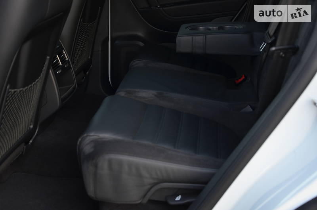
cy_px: 105
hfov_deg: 35.1
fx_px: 501
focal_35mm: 57
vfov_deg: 23.7
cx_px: 158
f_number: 4.5
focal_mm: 38
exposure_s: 1/60
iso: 450
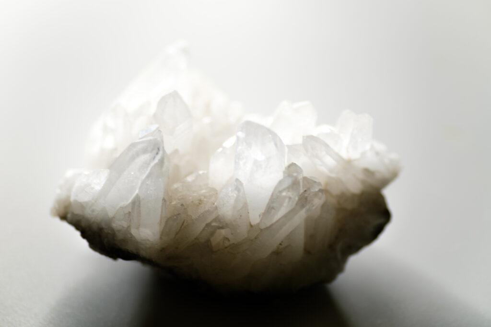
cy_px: 164
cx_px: 246
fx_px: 491
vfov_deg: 36.8
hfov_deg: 53.1
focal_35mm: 36
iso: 200
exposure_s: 1/50
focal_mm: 24
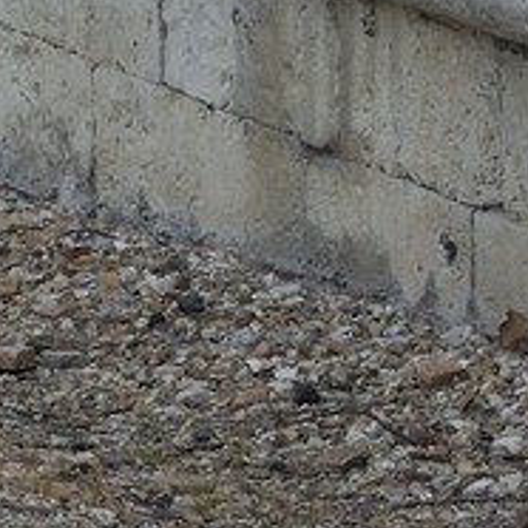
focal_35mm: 1098
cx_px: -906
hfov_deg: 1.6
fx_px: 18948
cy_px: -1374
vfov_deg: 1.6
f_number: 11
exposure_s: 1/320
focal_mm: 150
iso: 400
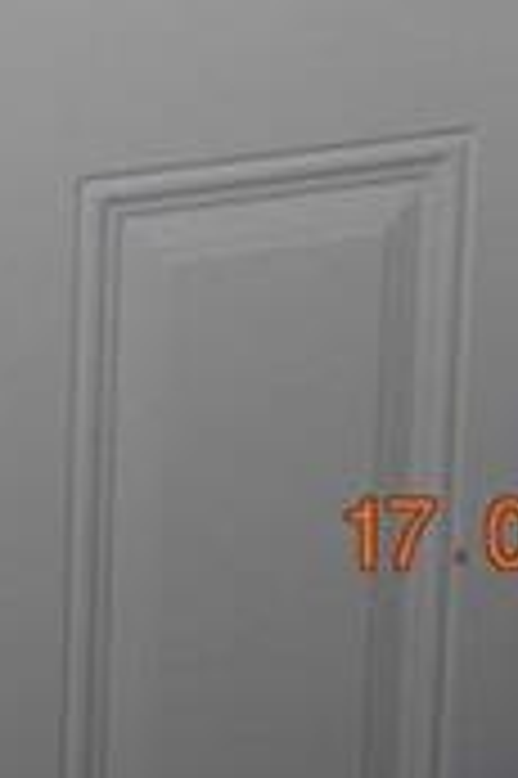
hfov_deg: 7.6
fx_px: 3897
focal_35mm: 180
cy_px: -832
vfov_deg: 10.4
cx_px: 90
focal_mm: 27
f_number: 4
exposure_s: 1/125
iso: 900
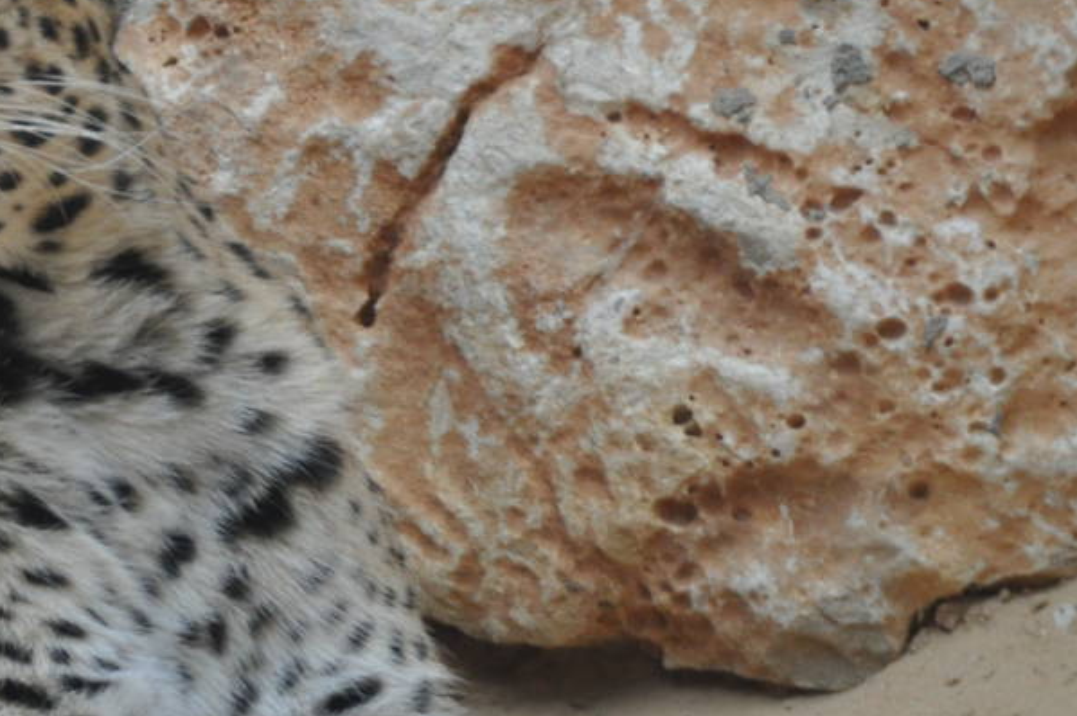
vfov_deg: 1.1
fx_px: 35950
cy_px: 354
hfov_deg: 1.7
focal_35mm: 1203
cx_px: -97
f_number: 5.6
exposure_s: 1/400
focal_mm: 300
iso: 1000
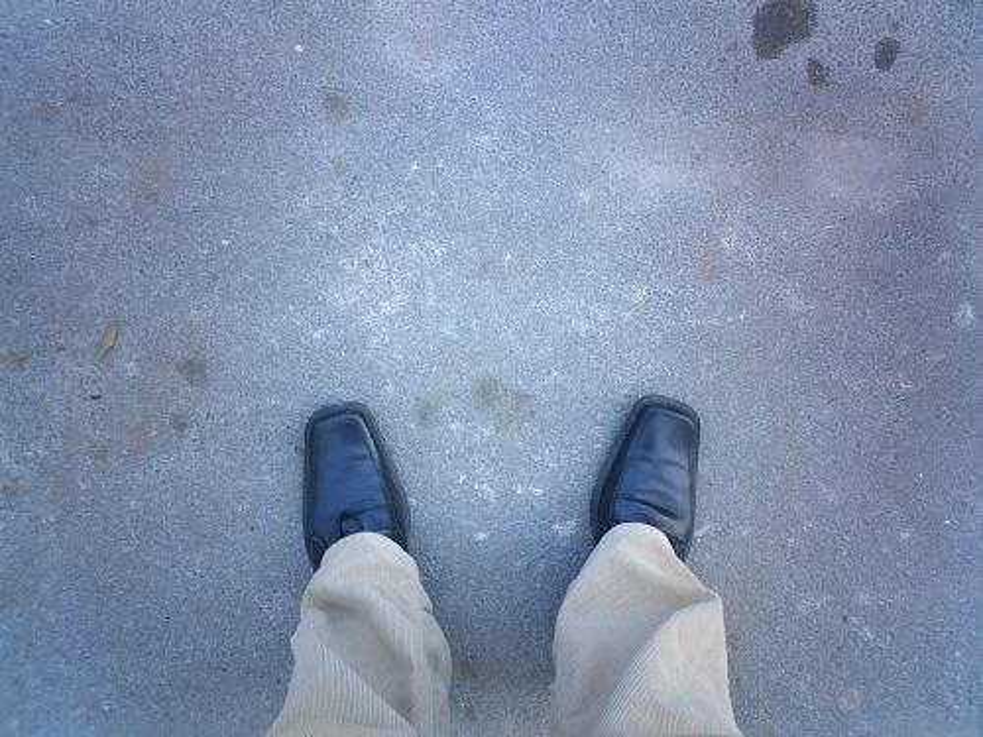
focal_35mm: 37
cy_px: 368
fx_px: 1051
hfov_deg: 50.1
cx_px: 492
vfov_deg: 38.7
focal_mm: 5.6
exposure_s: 1/100
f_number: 3.5
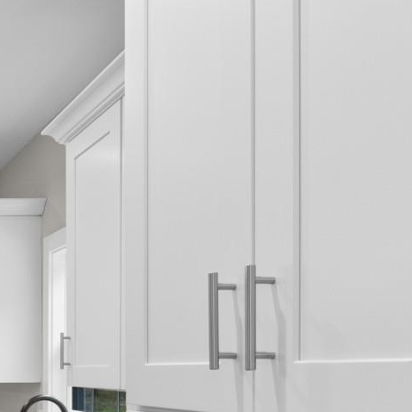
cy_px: 346
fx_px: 660
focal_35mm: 49
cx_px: -195
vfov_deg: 33.4
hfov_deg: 26.2
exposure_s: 1/1.25
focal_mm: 11.5
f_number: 4.8
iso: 100
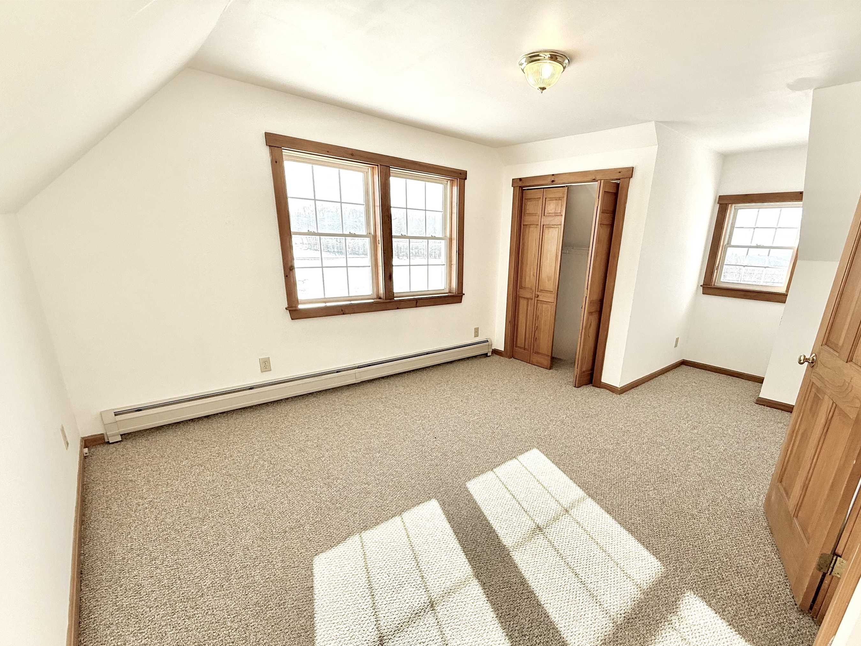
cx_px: 481
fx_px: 398
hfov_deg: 94.1
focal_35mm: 16
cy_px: 369
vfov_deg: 77.7
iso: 64
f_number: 2.2
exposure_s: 1/427
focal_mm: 2.22
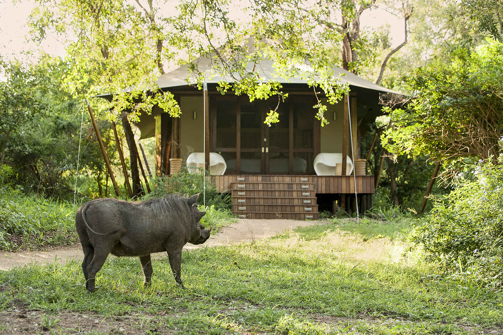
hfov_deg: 28.9
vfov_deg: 19.4
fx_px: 978
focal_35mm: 70
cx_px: 252
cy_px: 168
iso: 400
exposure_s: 1/90
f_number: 4.8
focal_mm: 70
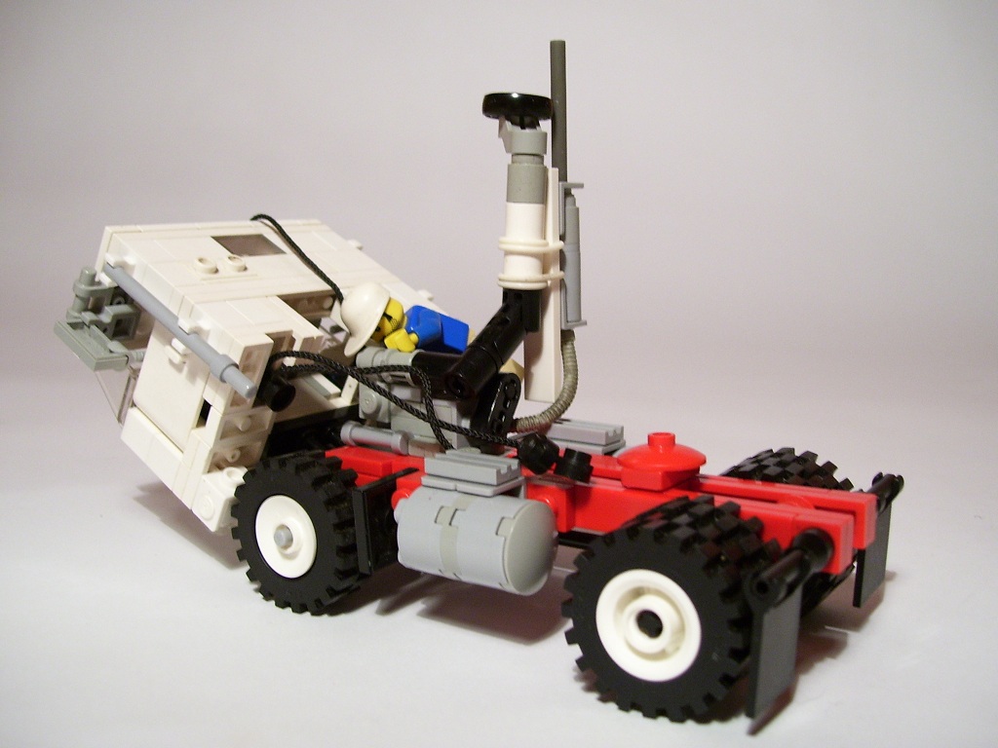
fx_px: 1067
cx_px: 499
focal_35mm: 37
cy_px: 374
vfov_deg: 38.7
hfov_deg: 50.1
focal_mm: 6
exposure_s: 1/30
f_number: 2.7
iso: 125
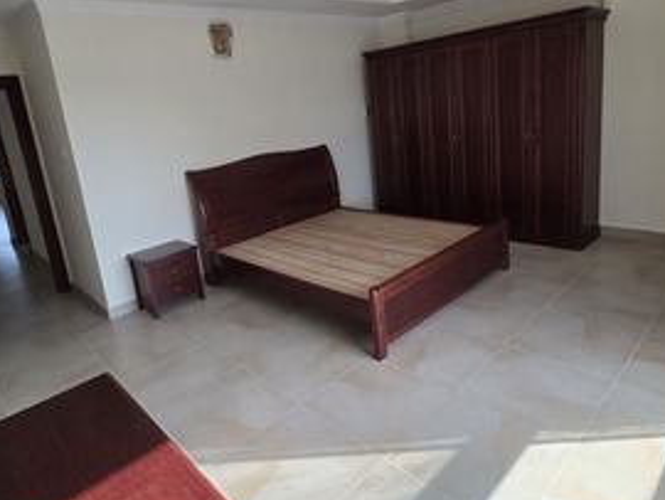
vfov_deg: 60.7
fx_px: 423
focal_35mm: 22
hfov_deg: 76.3
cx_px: 316
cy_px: 203
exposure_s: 1/50
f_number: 1.9
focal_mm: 2.2
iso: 160
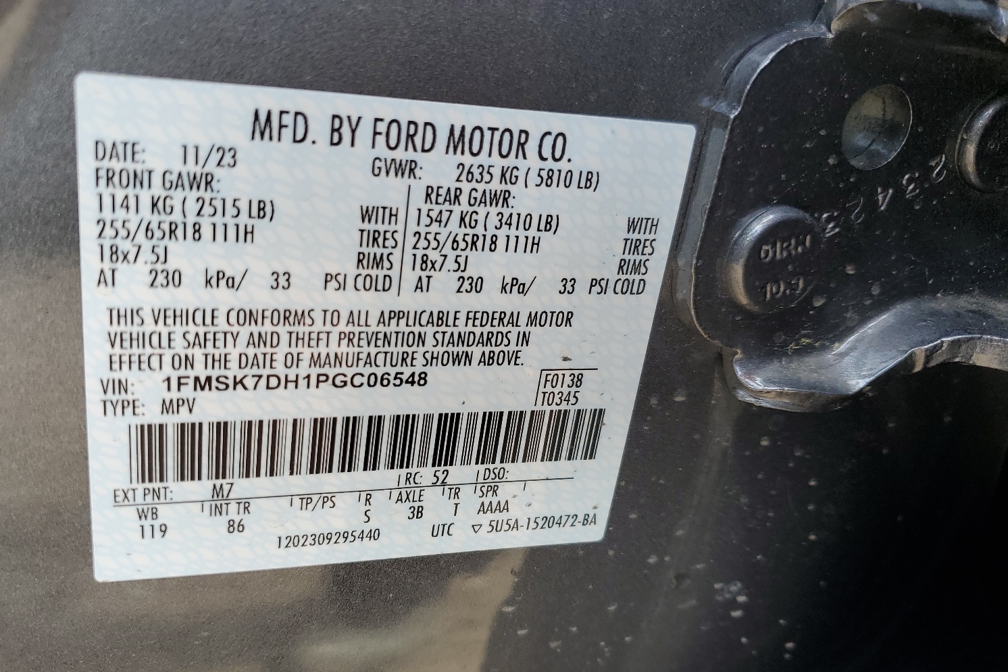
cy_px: 378
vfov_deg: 44.9
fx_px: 812
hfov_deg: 63.6
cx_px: 469
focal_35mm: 29
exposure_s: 1/250
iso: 50
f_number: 1.5
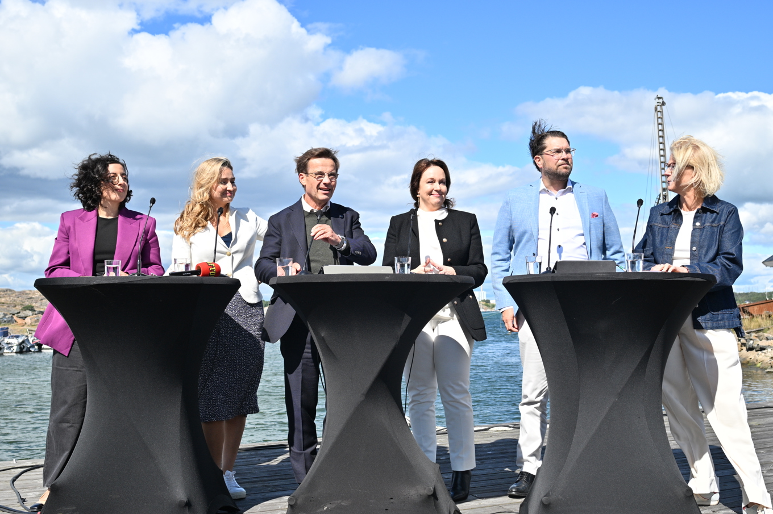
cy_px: 257
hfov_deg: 53.2
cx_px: 386
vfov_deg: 36.8
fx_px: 773
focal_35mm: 36
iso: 180
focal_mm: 24
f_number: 4.5
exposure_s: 1/1600
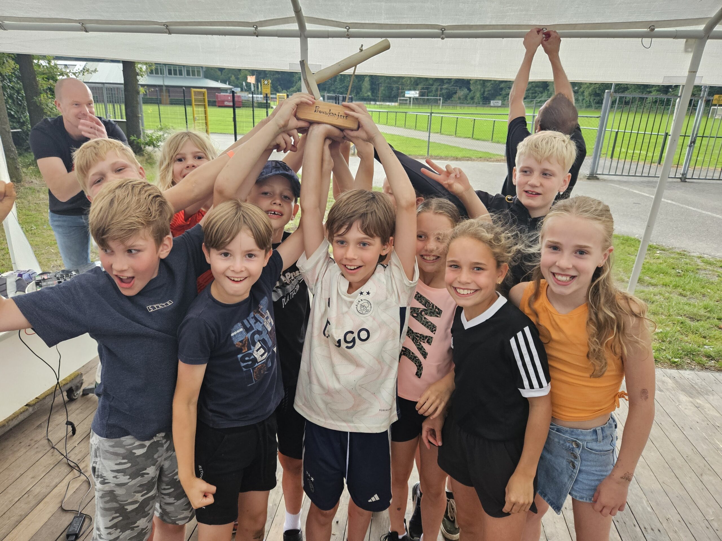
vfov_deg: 58.9
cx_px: 361
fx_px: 480
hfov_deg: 73.9
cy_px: 270
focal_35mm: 23
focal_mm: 5.4
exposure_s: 1/100
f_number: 1.8
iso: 320
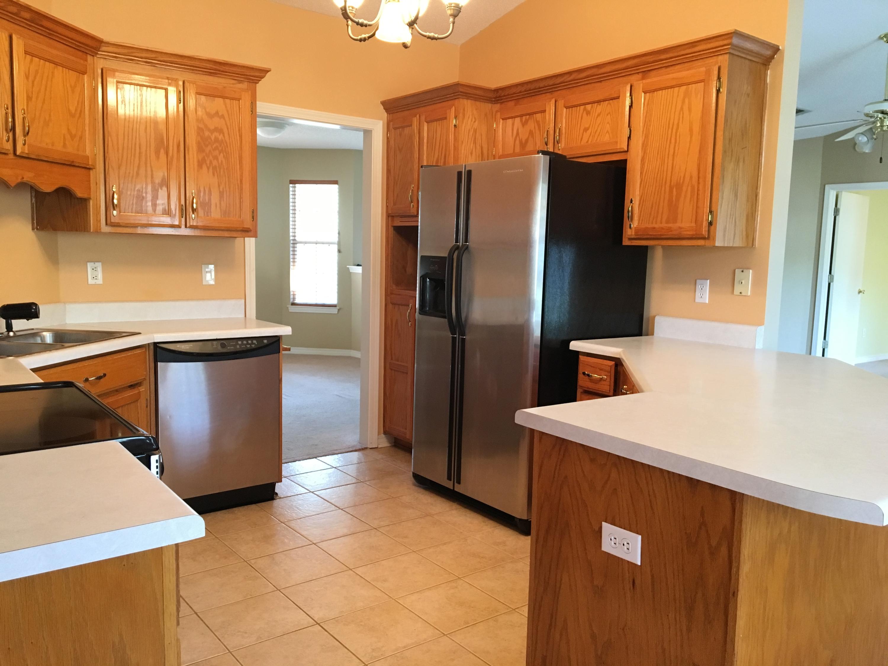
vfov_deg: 48.2
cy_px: 333
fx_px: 744
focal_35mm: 29
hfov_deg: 61.7
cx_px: 444
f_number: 2.2
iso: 125
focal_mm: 4.15
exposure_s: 1/30
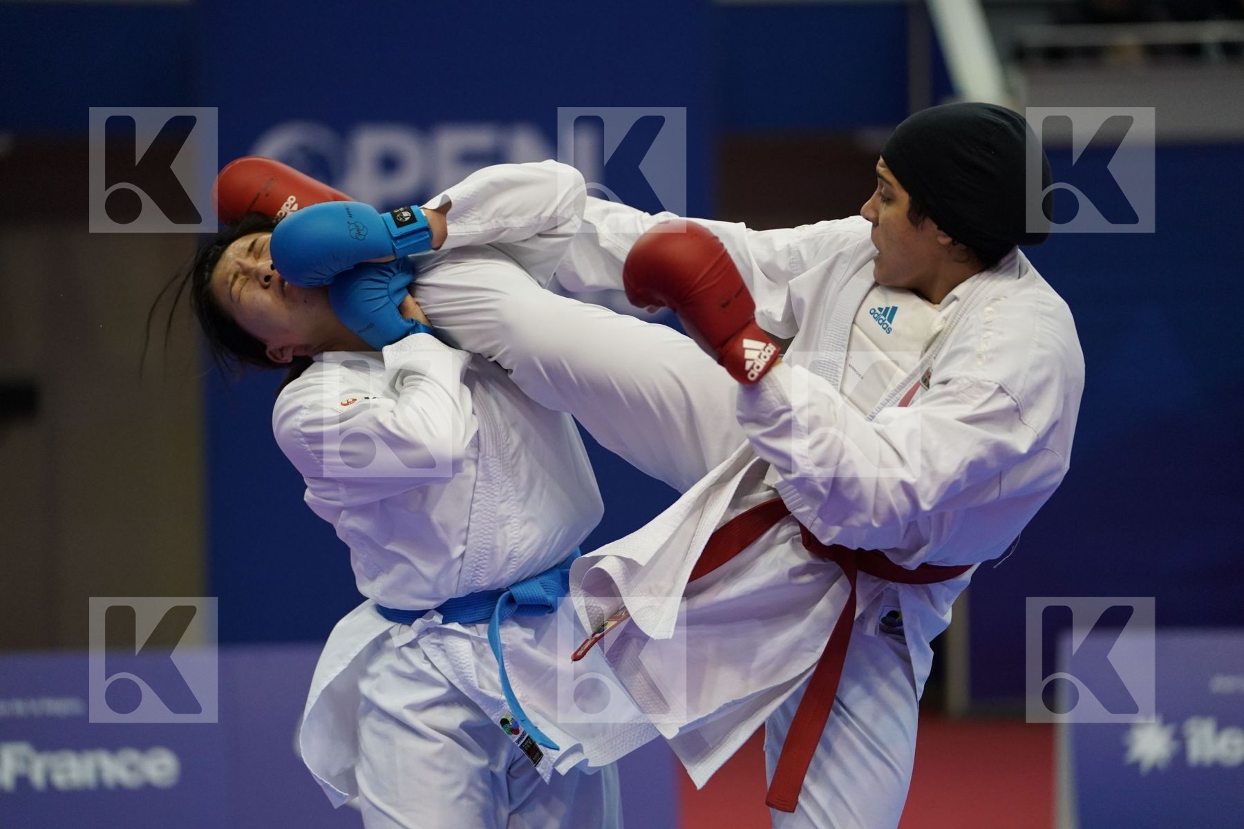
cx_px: 622
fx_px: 5770
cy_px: 414
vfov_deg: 8.2
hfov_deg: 12.3
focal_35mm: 167
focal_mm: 167
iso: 3200
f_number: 2.8
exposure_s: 1/1000
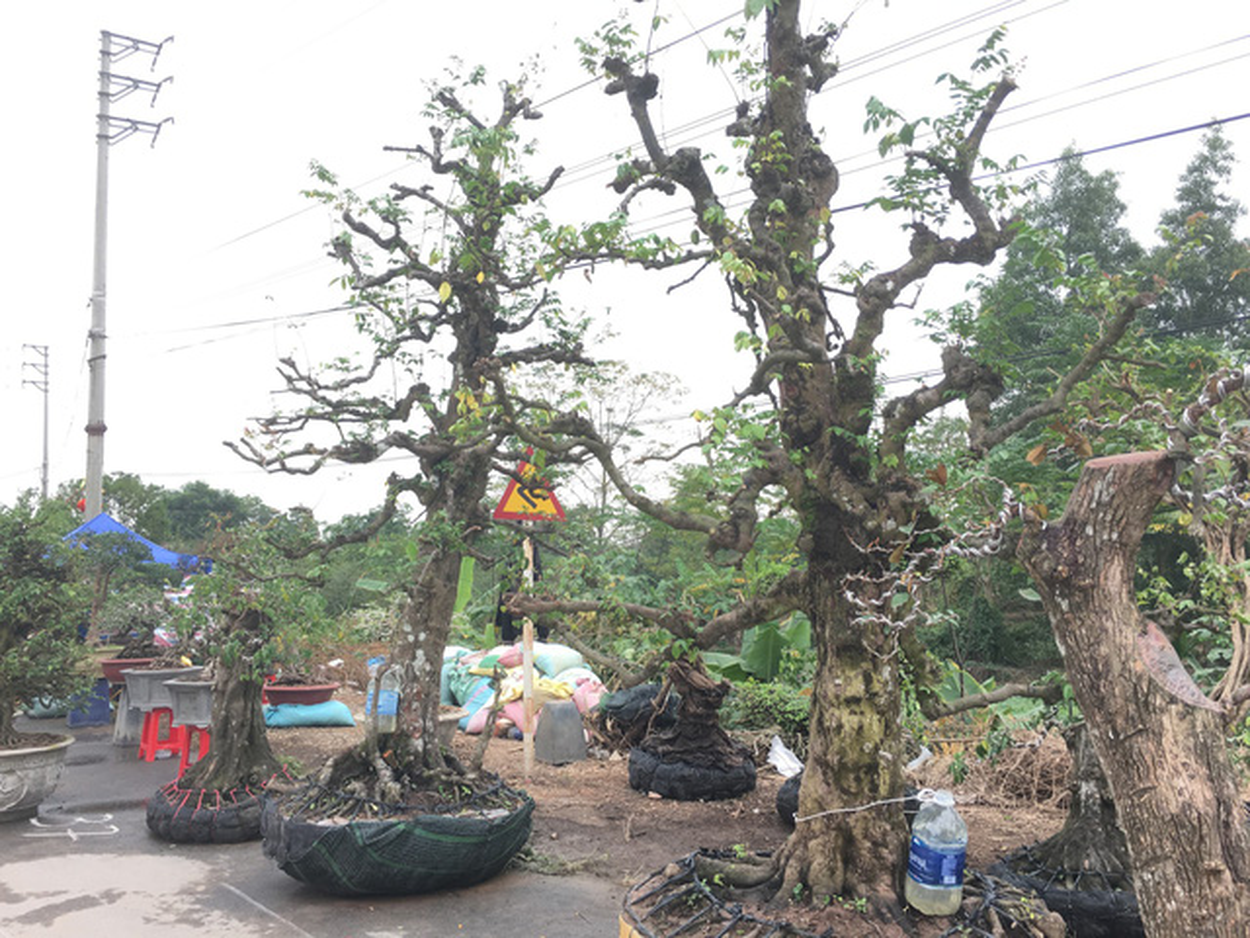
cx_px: 625
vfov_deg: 48.2
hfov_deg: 61.7
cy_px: 469
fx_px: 1047
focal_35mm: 29
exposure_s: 1/141
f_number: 2.2
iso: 25
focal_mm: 4.15
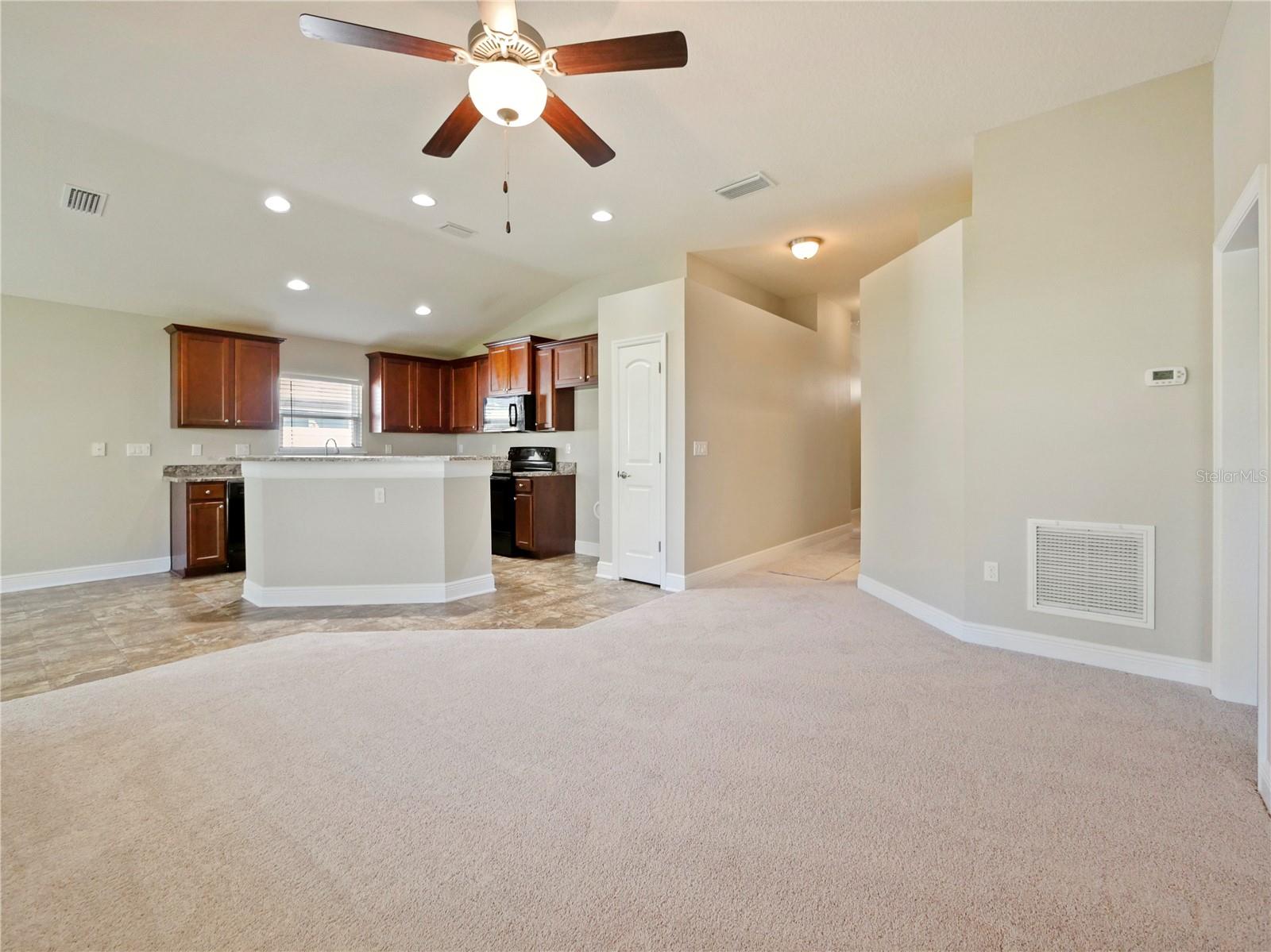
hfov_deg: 102.1
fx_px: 514
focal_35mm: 14
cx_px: 636
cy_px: 476
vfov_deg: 85.6
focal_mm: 7
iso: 1000
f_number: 4
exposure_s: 1/60
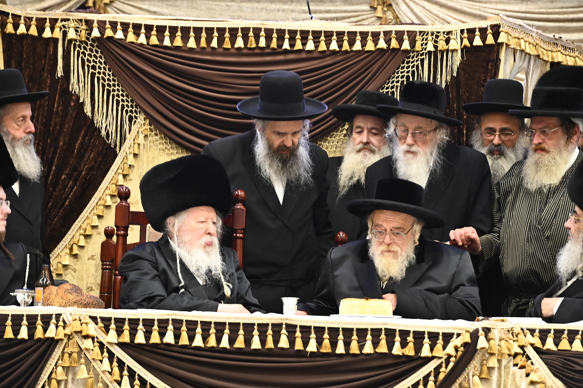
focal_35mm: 200
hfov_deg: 10.3
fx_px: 3237
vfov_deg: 6.9
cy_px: 194
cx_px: 292
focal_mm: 200
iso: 2000
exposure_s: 1/125
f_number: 7.1
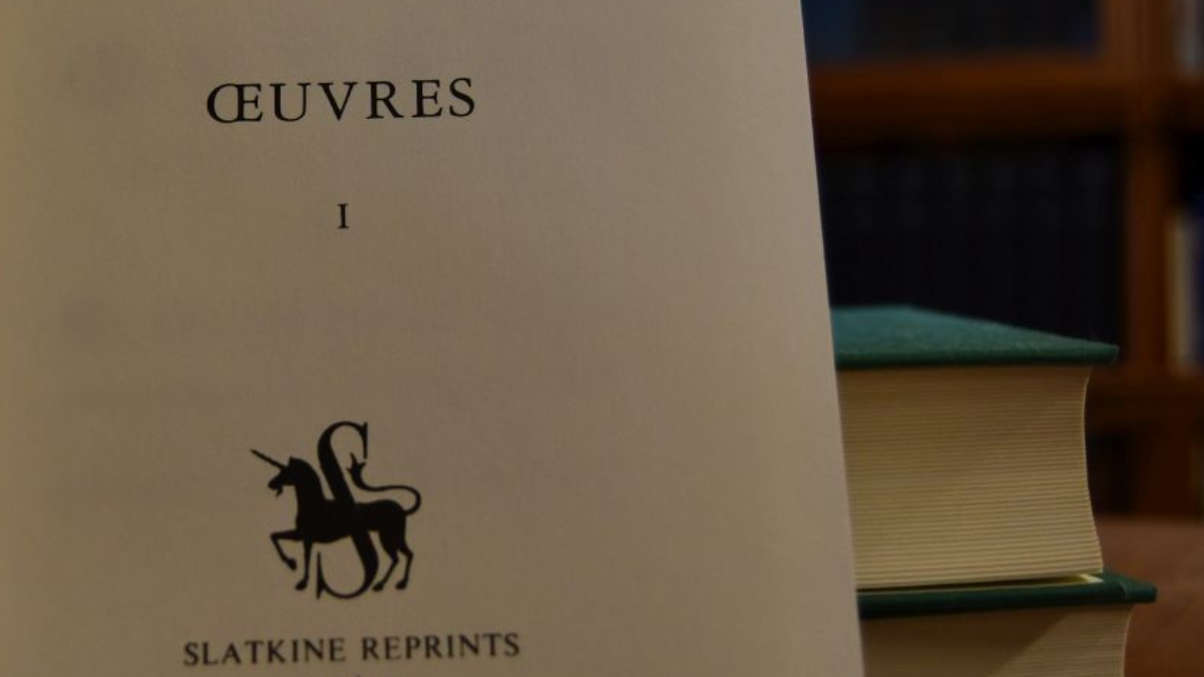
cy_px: 287
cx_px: 295
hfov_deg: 30.5
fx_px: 2171
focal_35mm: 68
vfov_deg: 17.7
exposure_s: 1/200
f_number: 4
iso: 800
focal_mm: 26
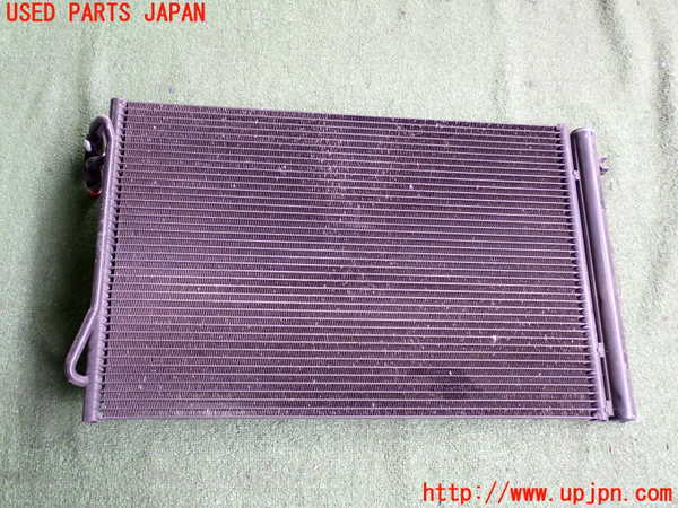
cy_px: 254
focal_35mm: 41
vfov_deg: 35.1
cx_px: 339
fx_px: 803
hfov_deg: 45.8
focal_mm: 7.31
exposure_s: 1/40
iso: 250
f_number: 2.8
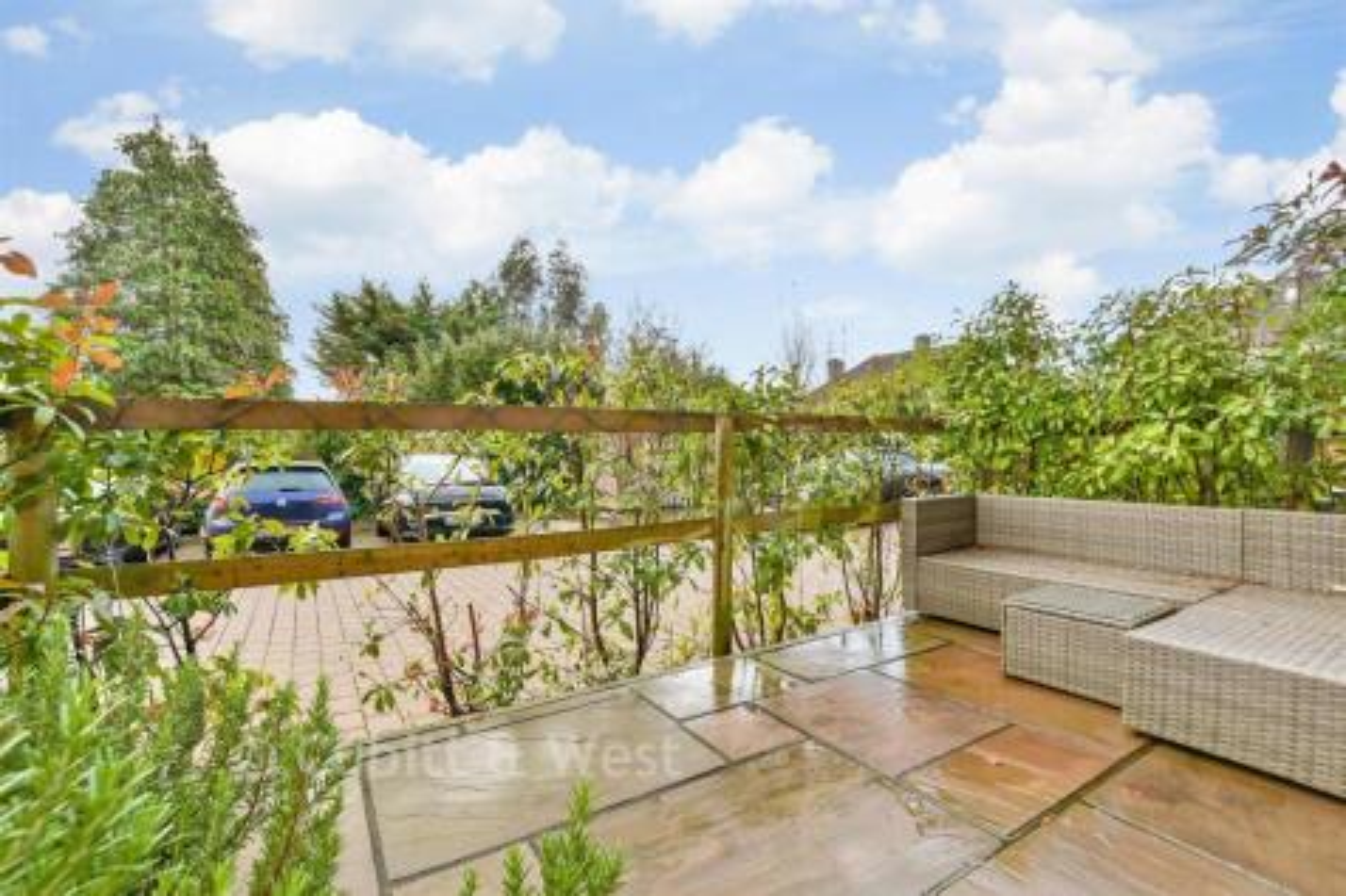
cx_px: 673
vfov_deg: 77.3
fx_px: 561
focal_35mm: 15
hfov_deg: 100.4
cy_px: 448
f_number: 8
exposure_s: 1/13
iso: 160
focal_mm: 10
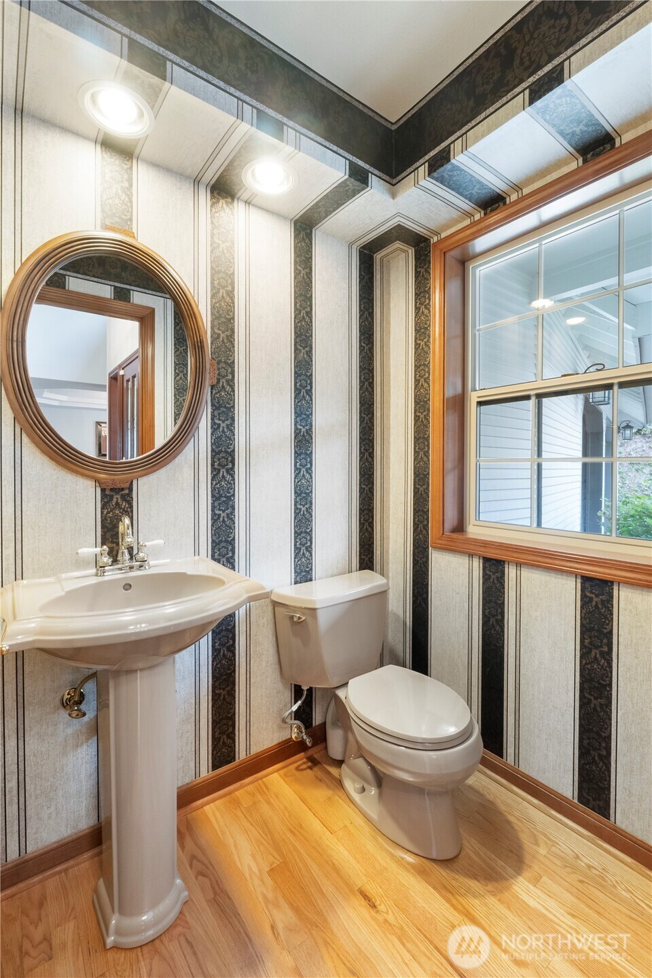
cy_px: 489
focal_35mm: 15
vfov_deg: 100.4
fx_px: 407
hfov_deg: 77.4
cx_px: 326
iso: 800
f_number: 9
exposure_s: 1/15
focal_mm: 10
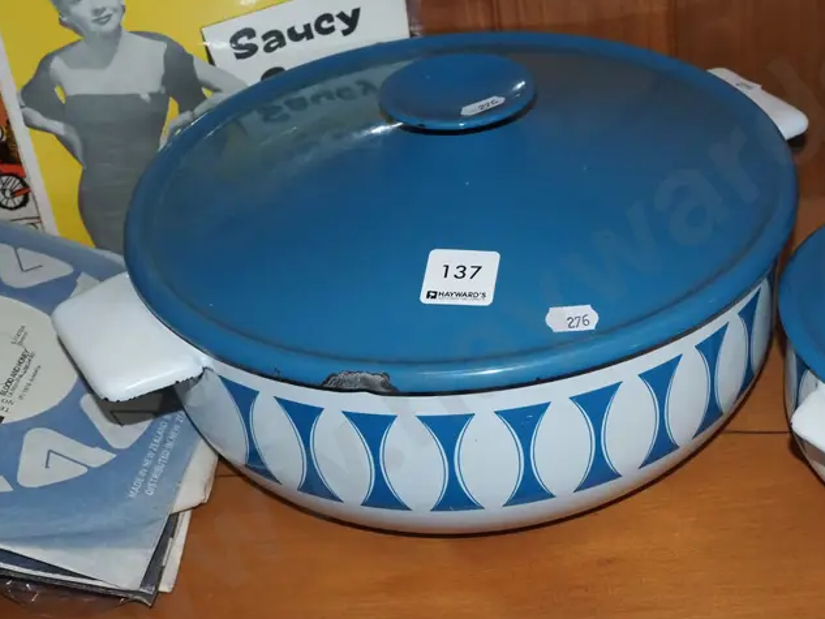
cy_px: 240
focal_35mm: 55
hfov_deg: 34.0
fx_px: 1311
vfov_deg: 26.5
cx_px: 641
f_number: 5.6
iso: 2500
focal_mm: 17
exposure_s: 1/160
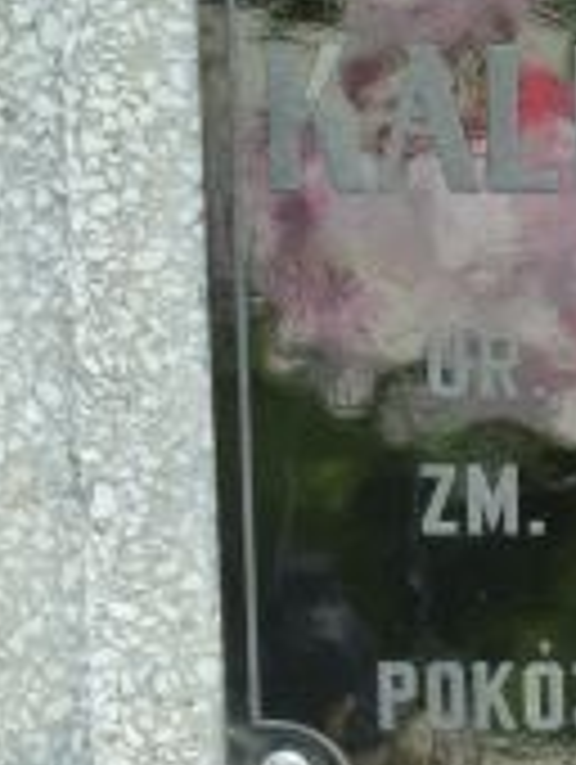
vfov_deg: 7.3
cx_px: 720
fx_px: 5997
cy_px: 225
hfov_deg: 5.5
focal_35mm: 271
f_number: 4.3
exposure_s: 1/125
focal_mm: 15.8
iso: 125
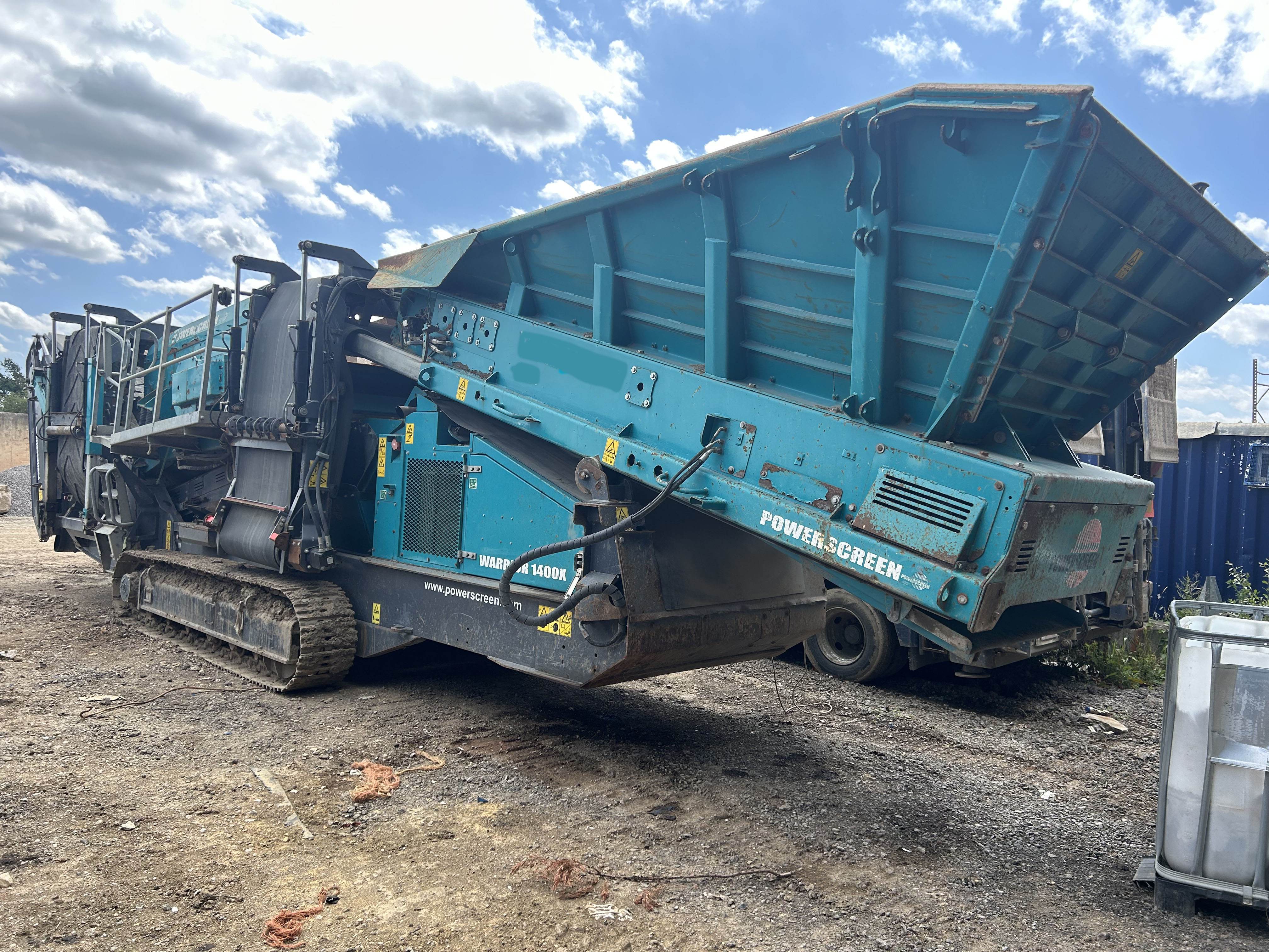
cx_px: 634
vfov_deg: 53.1
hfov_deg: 67.3
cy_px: 476
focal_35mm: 26
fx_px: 953
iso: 50
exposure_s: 1/1159
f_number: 1.5
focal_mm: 5.7
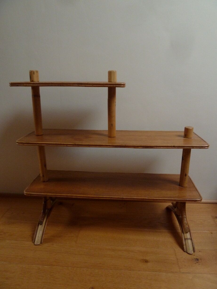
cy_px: 144
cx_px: 108
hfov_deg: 54.9
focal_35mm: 25
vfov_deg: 69.4
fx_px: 209
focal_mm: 4.1
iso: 400
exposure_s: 1/20
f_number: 3.3
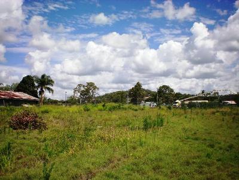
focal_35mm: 38
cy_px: 90
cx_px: 120
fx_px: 262
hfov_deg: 49.0
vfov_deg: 37.7
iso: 64
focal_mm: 6.3
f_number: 4.6
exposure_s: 1/1000
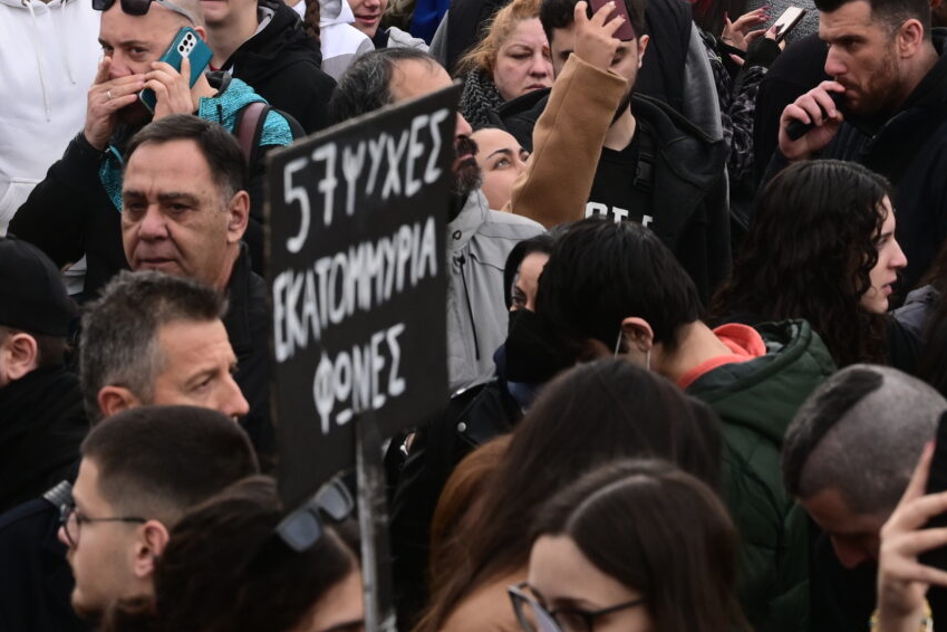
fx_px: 5550
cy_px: -183
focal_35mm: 211
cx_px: 499
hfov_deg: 9.8
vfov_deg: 6.5
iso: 400
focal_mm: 70
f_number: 6.3
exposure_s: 1/400
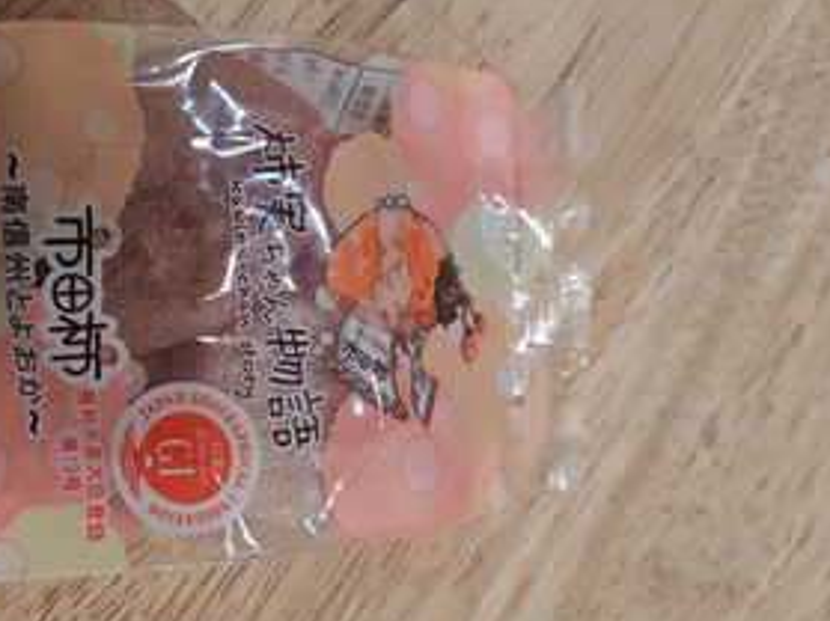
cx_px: 315
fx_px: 791
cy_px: 294
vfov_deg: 42.9
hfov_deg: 54.8
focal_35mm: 33
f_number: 1.9
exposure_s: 1/60
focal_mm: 5.56
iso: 246
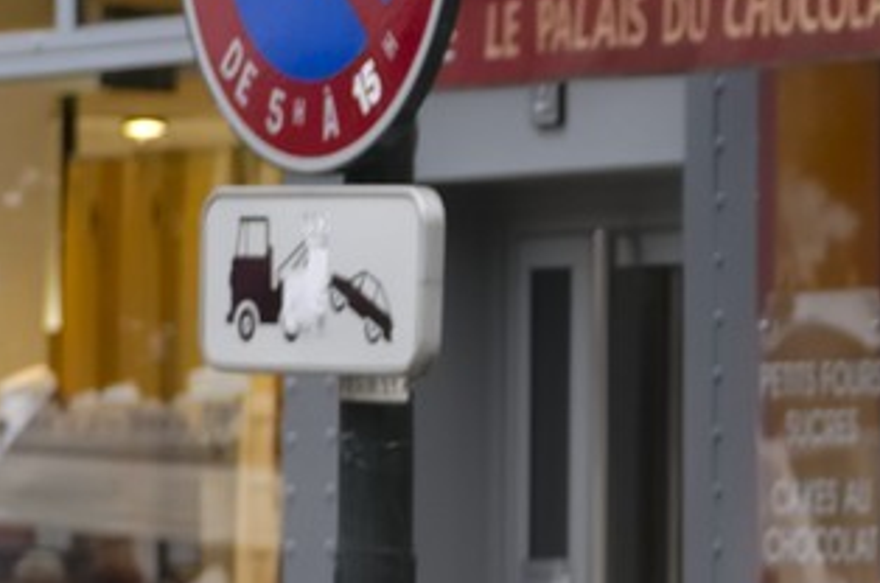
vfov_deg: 2.7
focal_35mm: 498
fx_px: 12138
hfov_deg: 4.1
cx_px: 2085
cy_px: 1045
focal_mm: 65
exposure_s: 1/60
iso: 100
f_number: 4.5
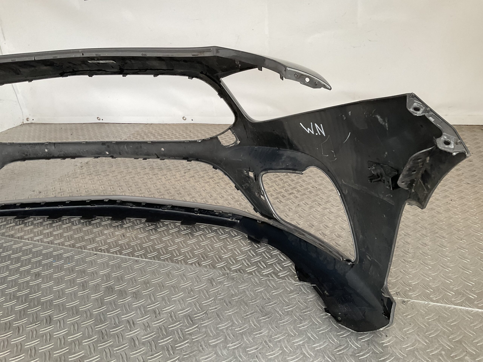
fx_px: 405
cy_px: 181
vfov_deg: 48.2
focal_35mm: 29
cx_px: 242
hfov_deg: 61.7
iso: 64
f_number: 1.8
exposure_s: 1/100
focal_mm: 3
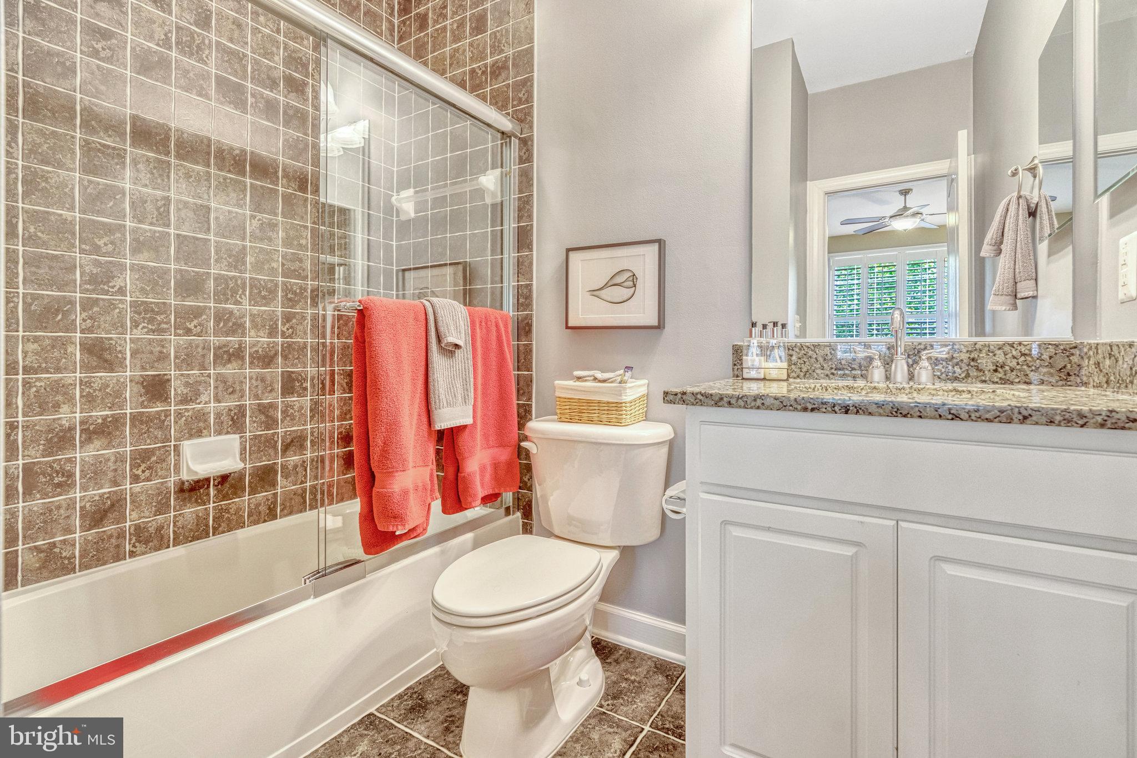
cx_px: 568
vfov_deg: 73.7
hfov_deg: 96.7
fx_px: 505
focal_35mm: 16
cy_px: 379
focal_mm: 16
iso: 1250
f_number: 7.1
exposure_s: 1/13
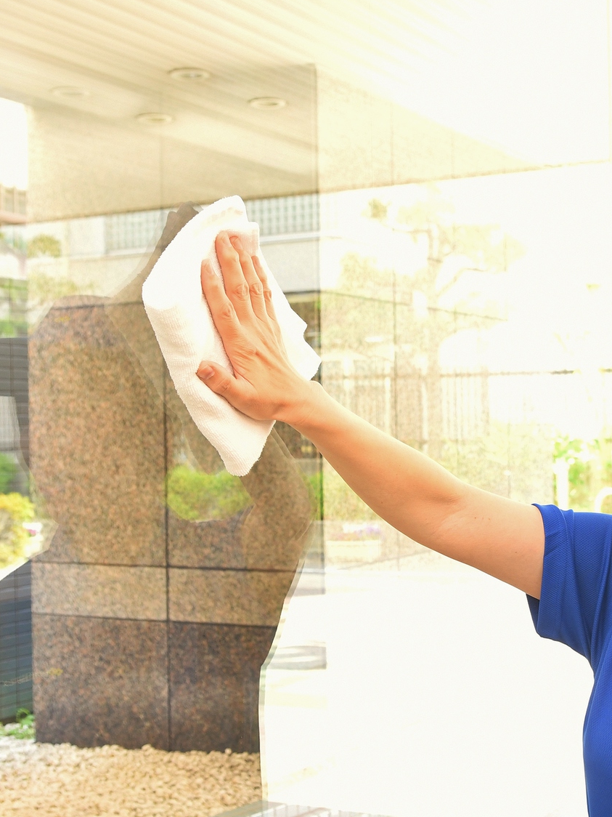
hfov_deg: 26.2
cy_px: 436
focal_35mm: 55
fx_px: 1297
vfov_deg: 34.9
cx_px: 462
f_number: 4.5
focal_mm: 23
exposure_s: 1/50
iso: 800
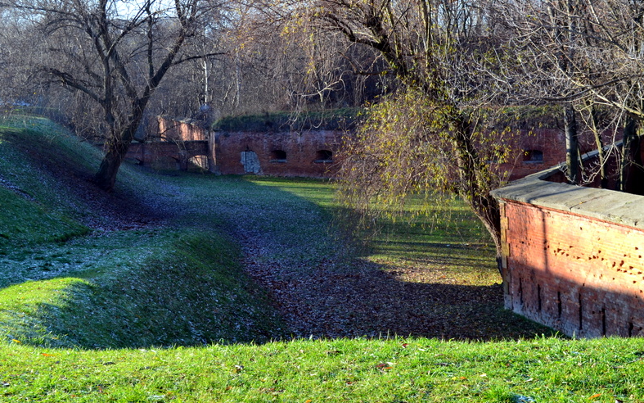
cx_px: 324
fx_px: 983
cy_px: 188
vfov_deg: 23.1
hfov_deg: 36.3
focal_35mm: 56
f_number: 9
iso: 400
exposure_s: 1/125
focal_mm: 36
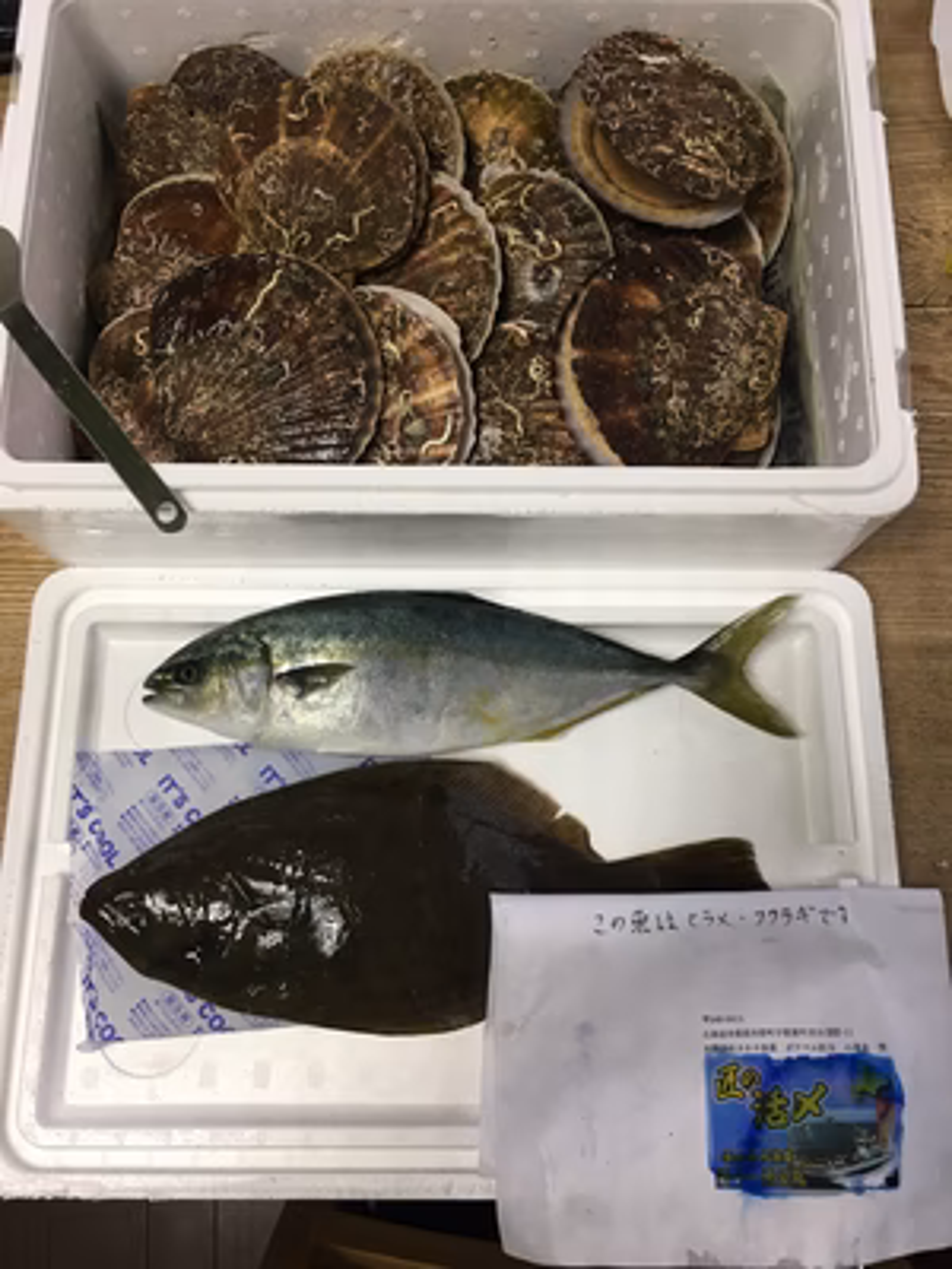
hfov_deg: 48.2
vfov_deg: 61.7
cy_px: 634
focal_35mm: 29
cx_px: 476
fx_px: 1063
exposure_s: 1/30
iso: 32
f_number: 2.2
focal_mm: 4.15
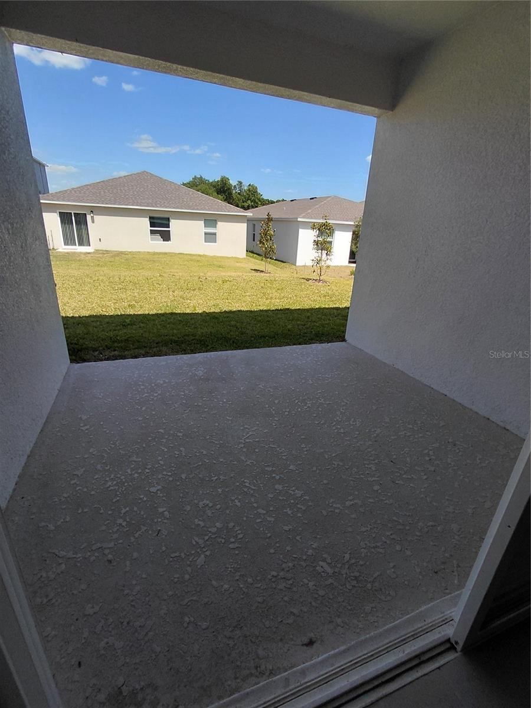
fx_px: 327
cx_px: 266
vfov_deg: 94.5
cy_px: 354
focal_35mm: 16
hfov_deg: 78.1
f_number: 2.2
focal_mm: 1.64
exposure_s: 1/1244
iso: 40
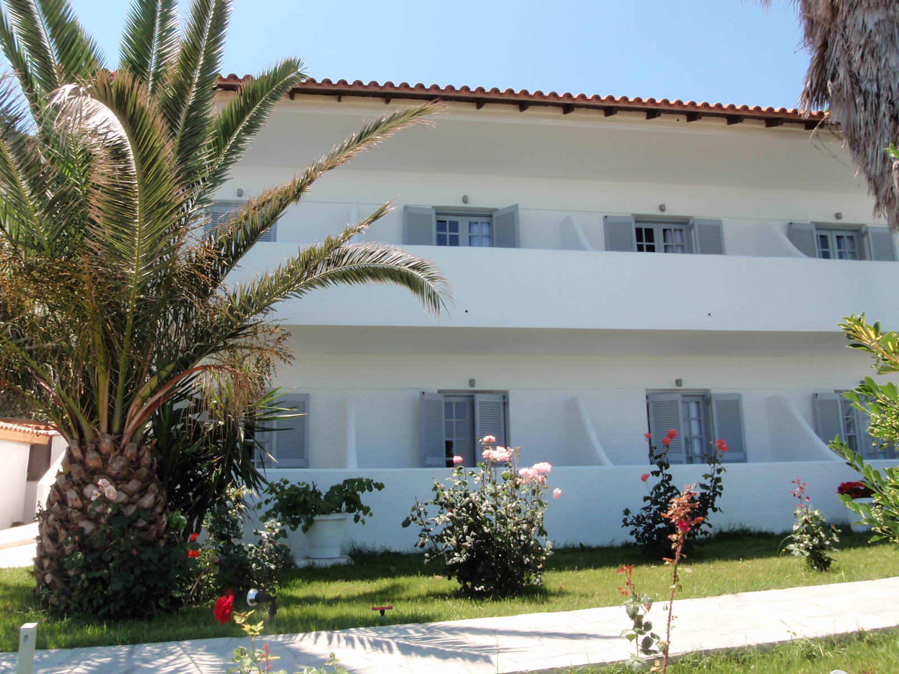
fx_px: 727
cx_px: 450
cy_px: 337
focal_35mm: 28
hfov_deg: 63.4
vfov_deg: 49.7
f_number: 5
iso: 64
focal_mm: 5
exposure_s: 1/200
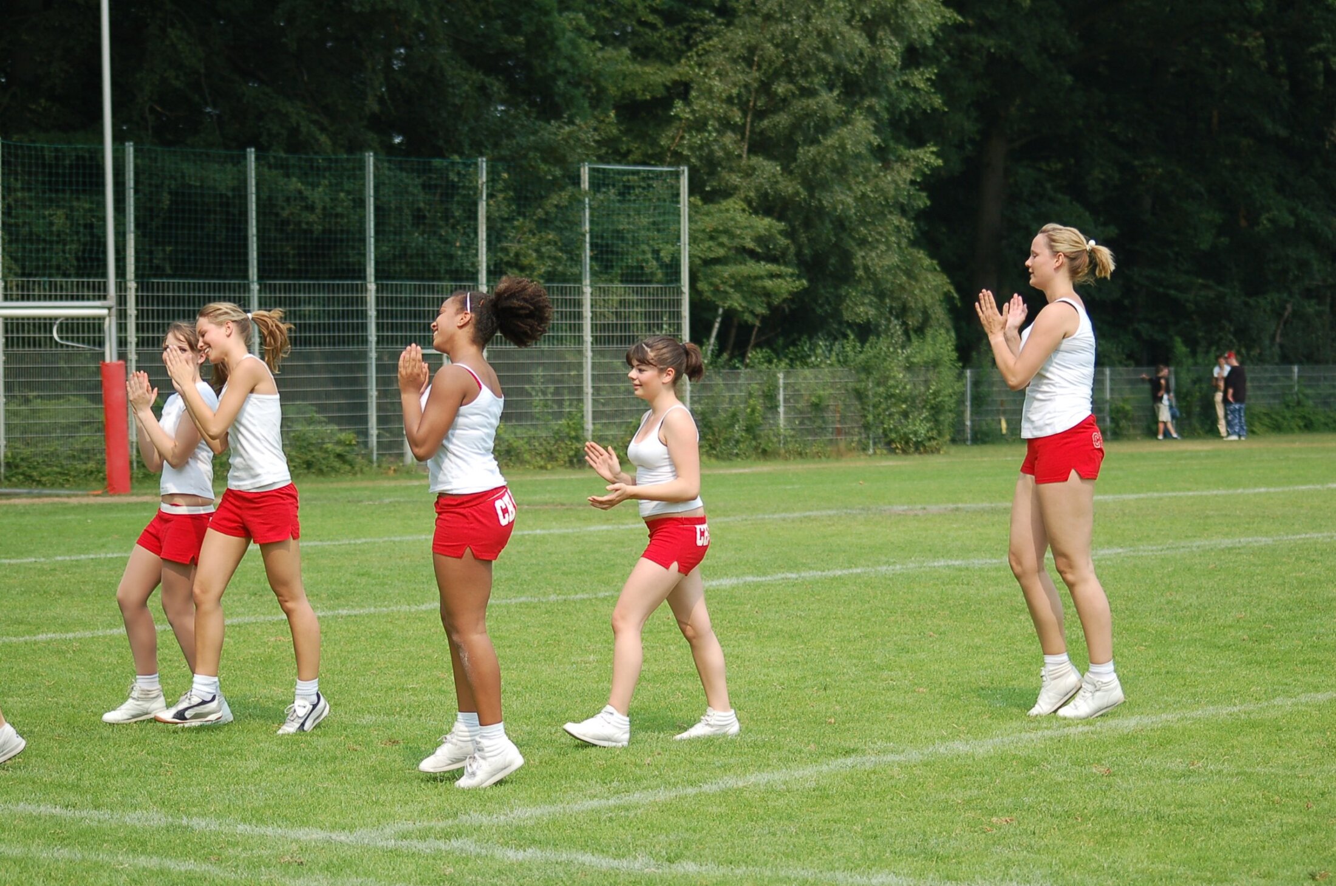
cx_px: 668
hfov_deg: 19.5
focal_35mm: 105
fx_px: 3889
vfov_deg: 13.0
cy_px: 443
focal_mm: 70
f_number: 4
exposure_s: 1/1000
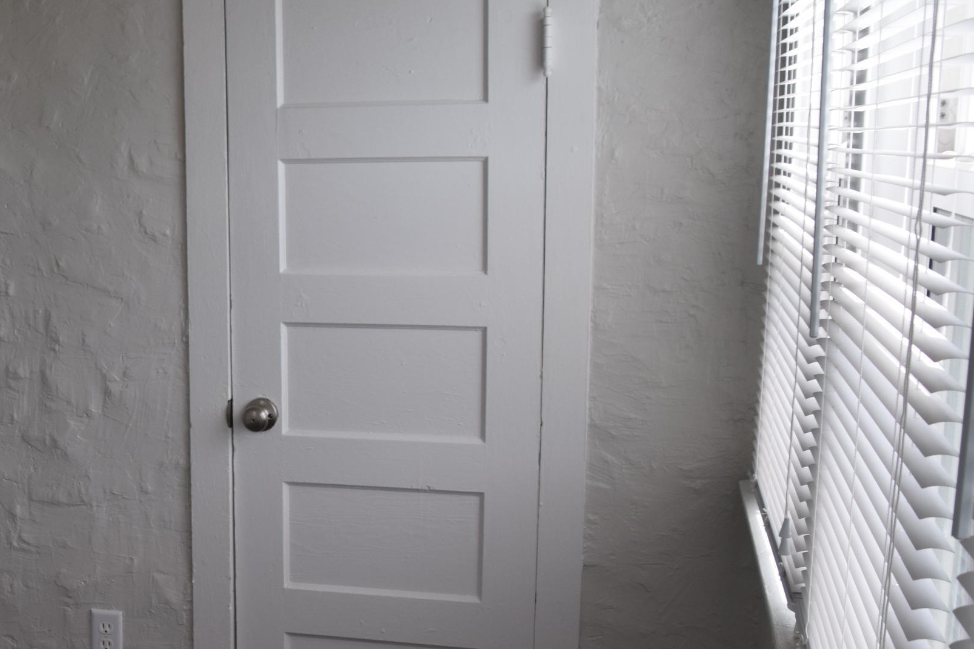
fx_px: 1515
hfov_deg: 33.6
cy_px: 416
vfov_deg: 24.1
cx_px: 87
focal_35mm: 56
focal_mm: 20
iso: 400
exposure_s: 1/200
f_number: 7.1
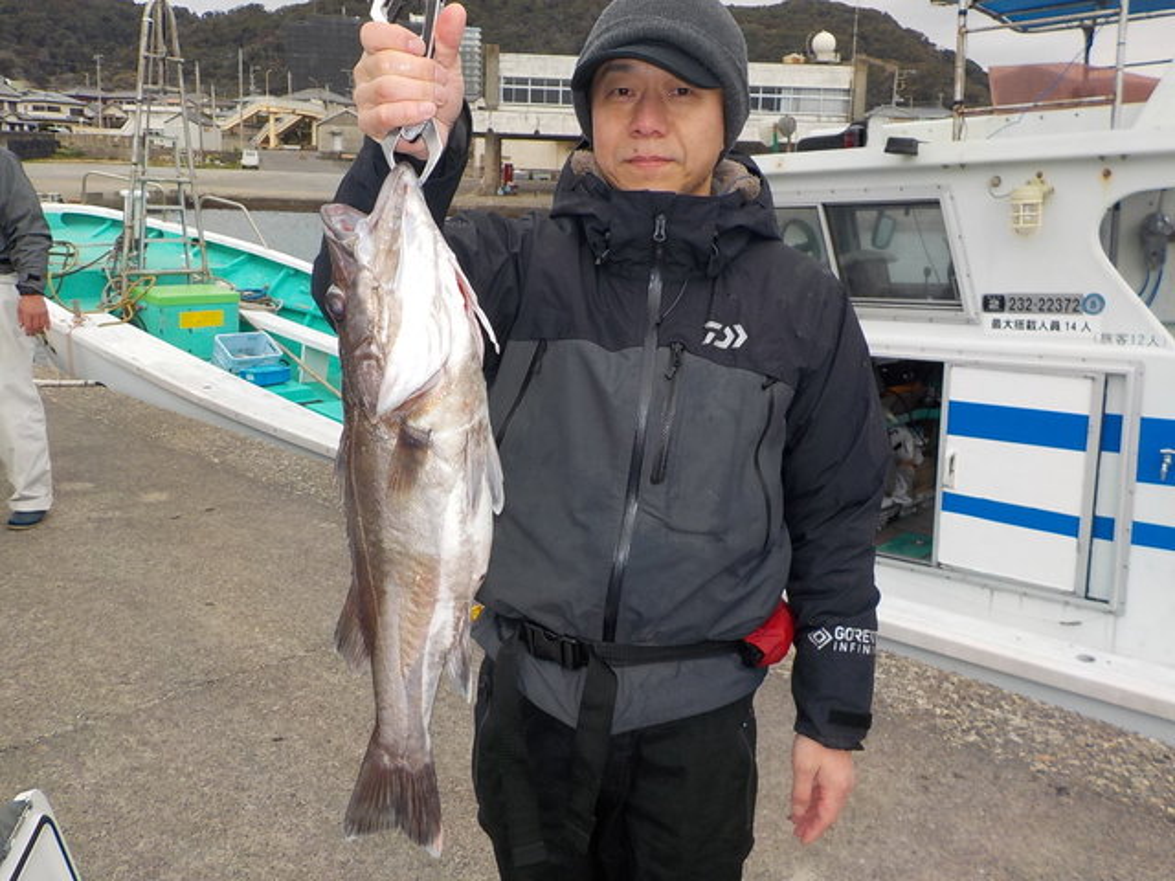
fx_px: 1018
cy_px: 440
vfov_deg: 46.8
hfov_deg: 60.0
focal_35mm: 30
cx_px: 588
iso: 125
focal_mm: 4.1
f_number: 3.3
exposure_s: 1/640
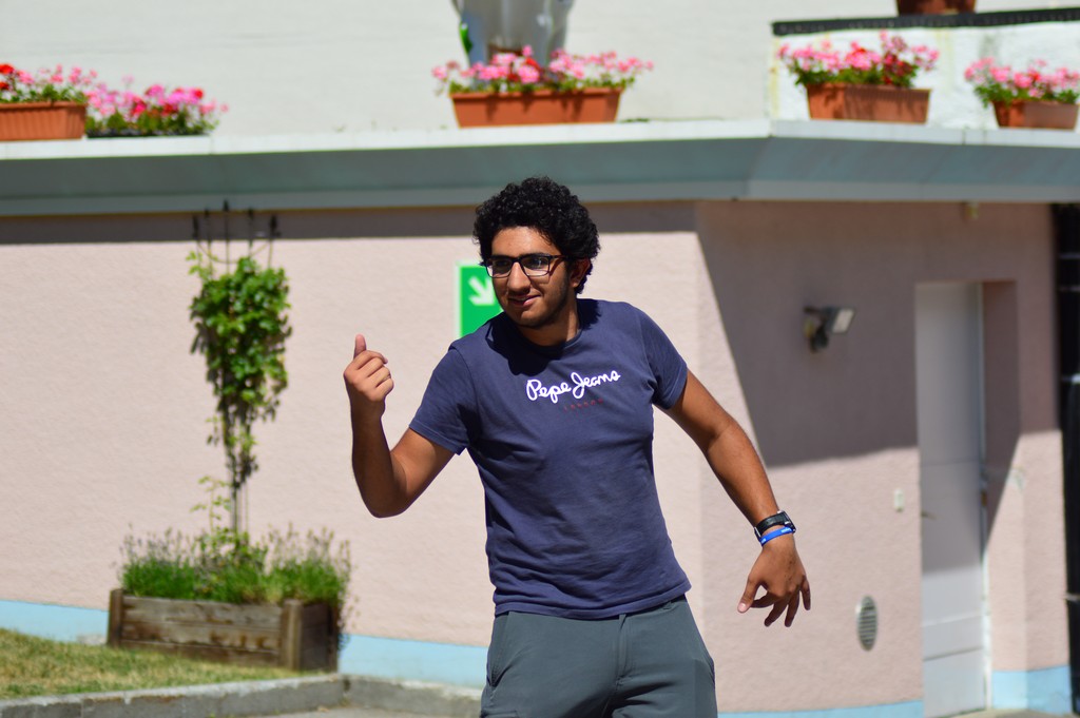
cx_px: 540
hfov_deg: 13.7
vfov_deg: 9.1
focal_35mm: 150
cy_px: 359
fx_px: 4496
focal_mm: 100
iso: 100
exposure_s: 1/1250
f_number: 4
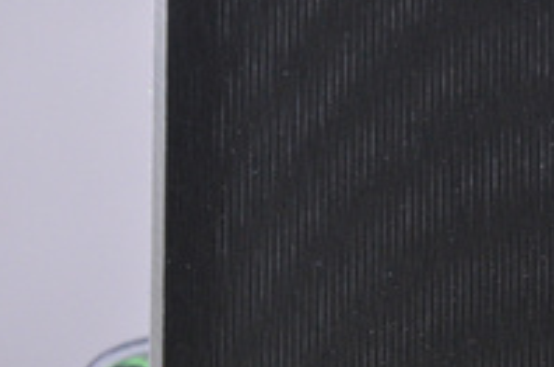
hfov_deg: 5.8
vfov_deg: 3.8
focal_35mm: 358
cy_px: 332
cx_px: 526
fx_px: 5498
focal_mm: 105
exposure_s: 1/125
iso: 3200
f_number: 8
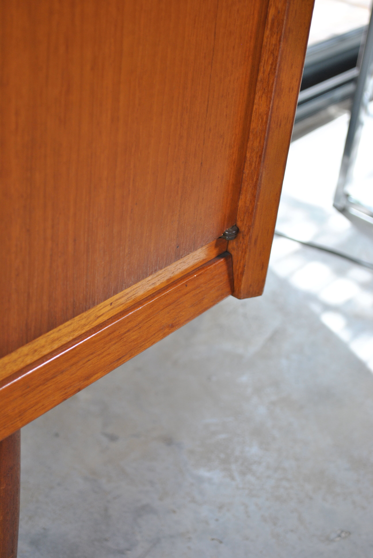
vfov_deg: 31.9
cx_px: 186
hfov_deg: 21.6
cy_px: 279
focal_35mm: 63
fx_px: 976
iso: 200
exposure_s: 1/30
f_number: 5.3
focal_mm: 42
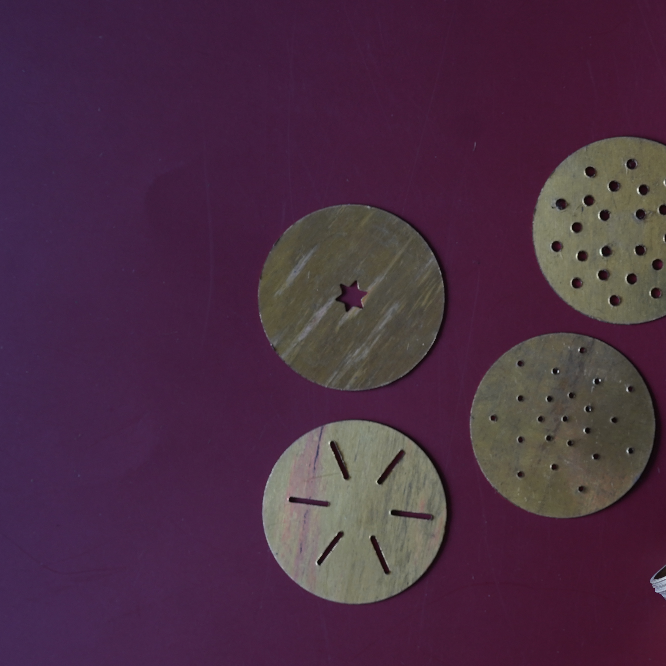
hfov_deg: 24.4
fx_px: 1458
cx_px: 681
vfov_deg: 25.5
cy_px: 479
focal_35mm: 67
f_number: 4
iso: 400
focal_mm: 35
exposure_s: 1/30
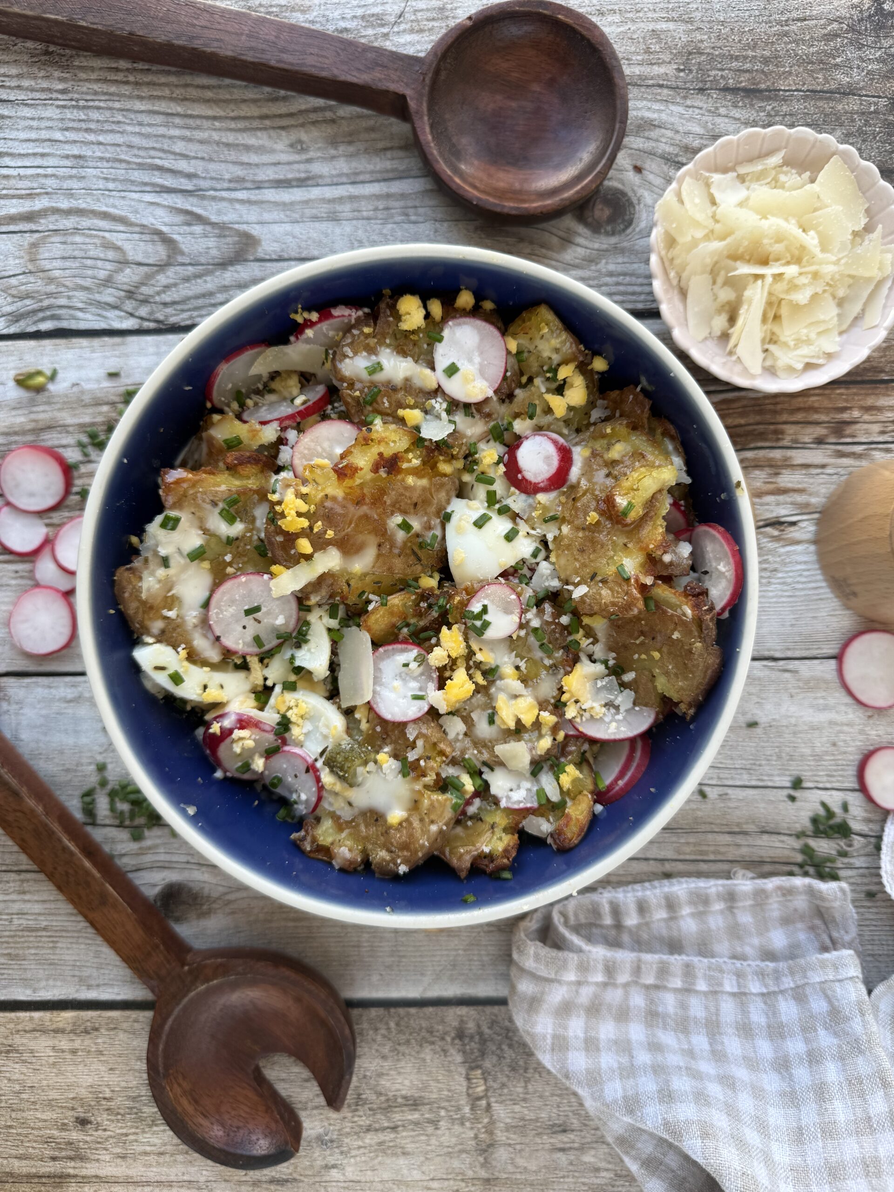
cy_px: 596
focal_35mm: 24
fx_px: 826
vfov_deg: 71.6
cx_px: 447
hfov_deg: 56.8
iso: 64
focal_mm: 6.76
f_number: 1.78
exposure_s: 1/121
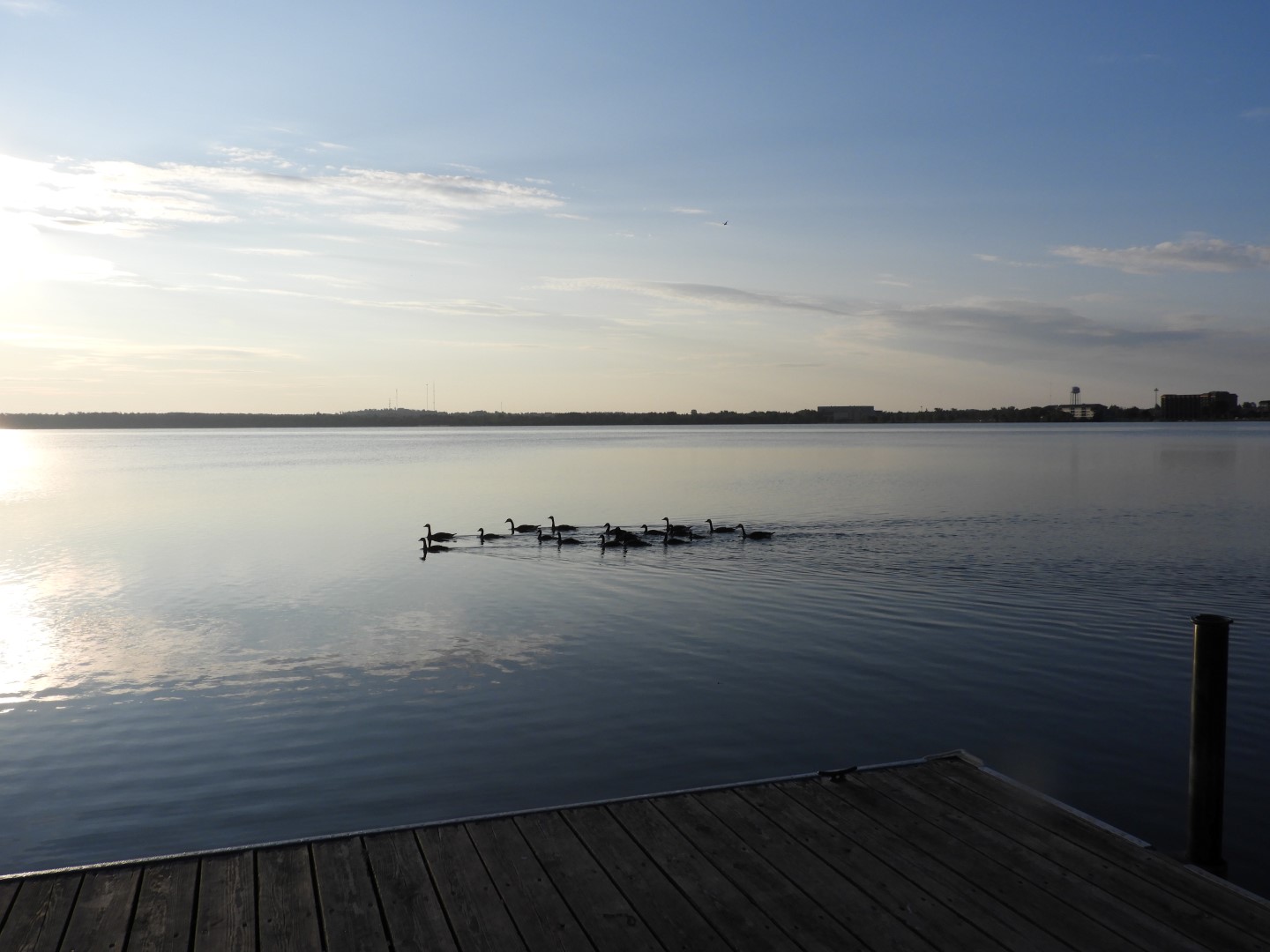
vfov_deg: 46.8
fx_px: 1101
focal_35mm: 30
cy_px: 476
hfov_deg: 60.0
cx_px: 635
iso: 100
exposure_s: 1/2000
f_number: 4
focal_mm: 5.4
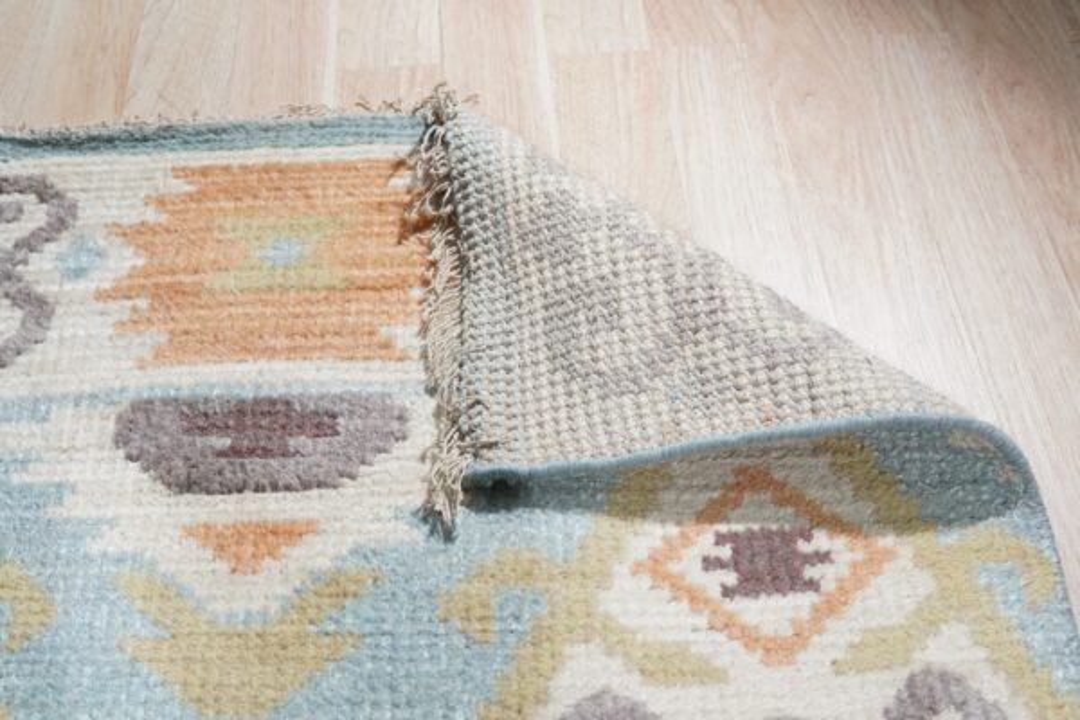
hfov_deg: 43.6
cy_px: 360
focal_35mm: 45
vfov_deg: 29.9
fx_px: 1350
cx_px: 540
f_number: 4.5
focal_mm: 30
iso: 500
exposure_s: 1/250
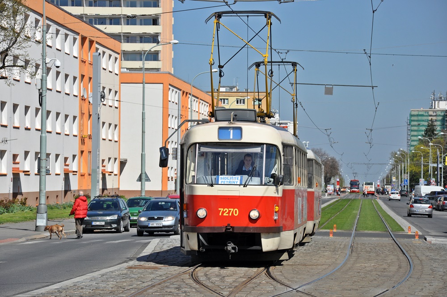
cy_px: 148
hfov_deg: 14.0
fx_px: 1823
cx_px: 224
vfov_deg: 9.3
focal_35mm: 147
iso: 400
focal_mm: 98
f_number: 7.1
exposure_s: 1/2000
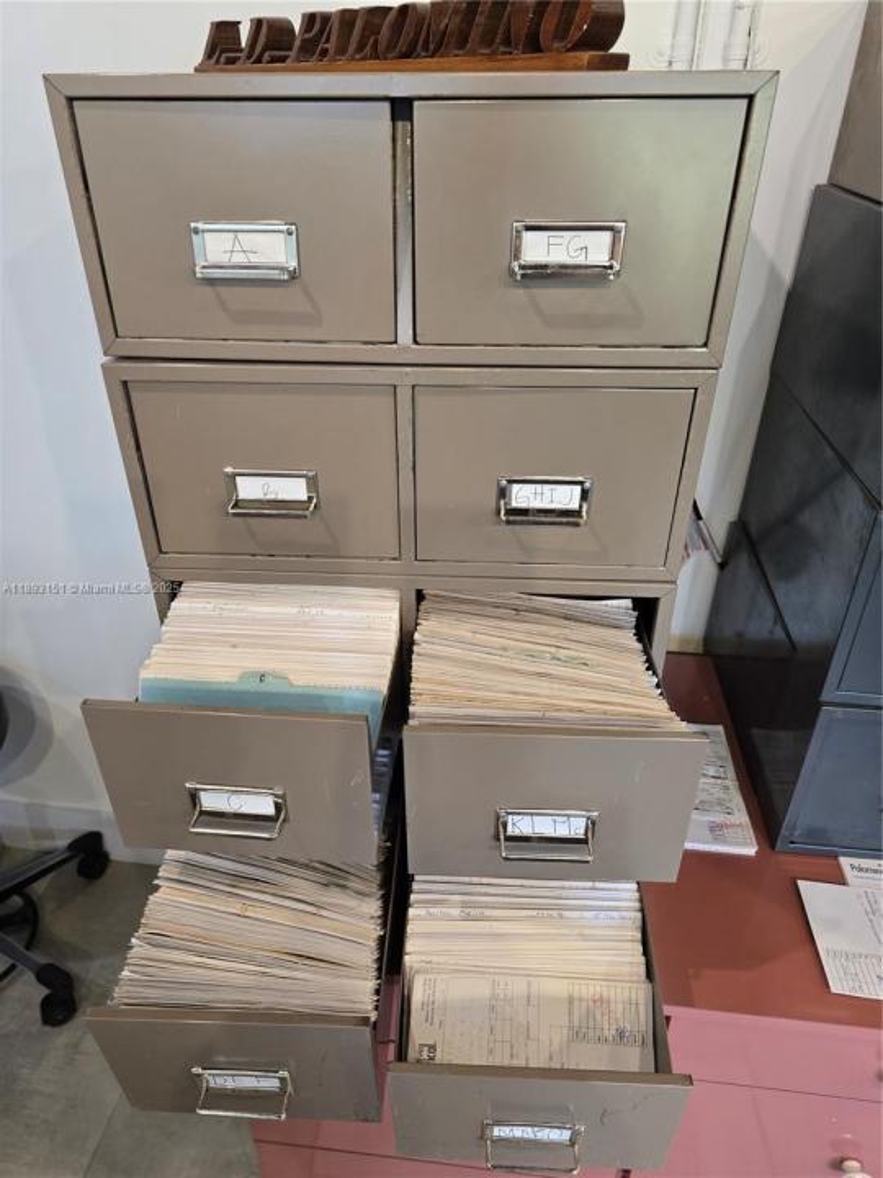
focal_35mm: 23
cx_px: 442
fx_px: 782
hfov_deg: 58.9
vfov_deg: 73.9
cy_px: 589
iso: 320
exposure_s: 1/120
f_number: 1.7
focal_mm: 6.3
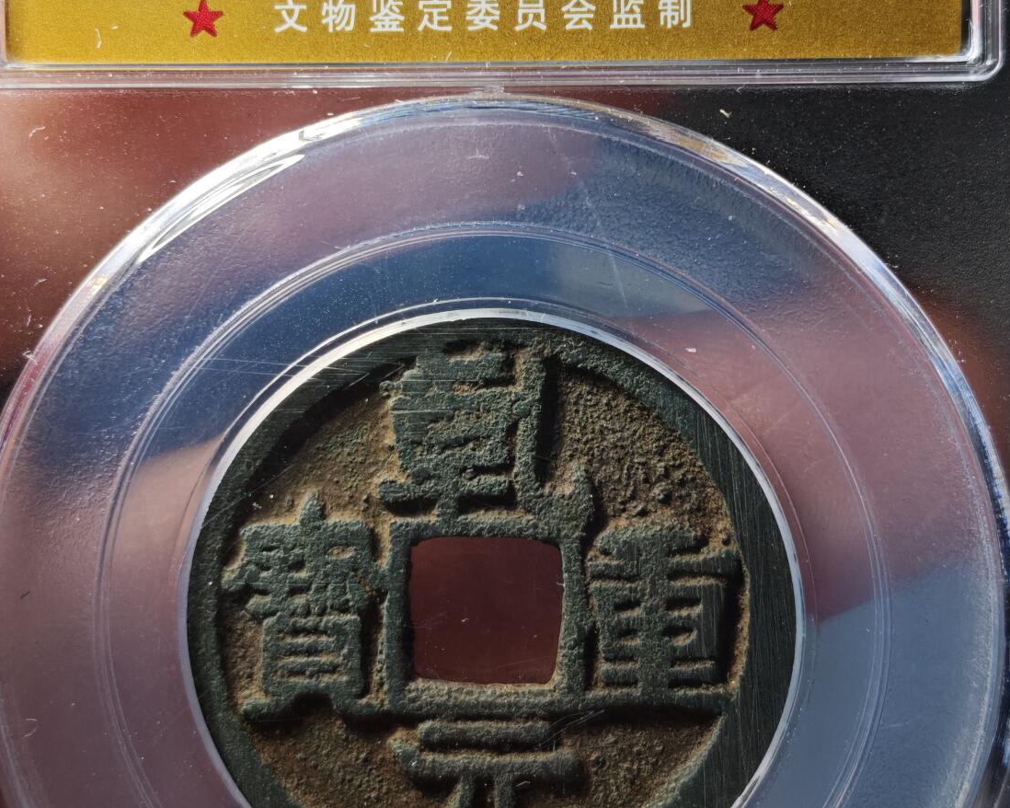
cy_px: 284
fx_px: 2391
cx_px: 494
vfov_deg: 19.1
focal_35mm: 80
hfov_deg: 23.9
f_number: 1.63
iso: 50
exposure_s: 1/979
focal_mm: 5.85
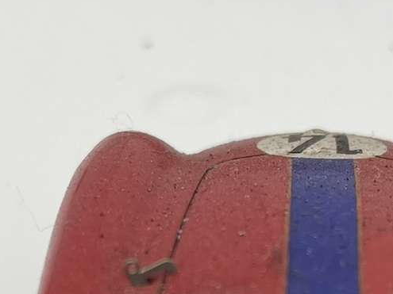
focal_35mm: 105
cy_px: 438
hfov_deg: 18.7
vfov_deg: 13.3
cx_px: 195
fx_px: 1192
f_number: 1.6
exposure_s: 1/276
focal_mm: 4.2
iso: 32
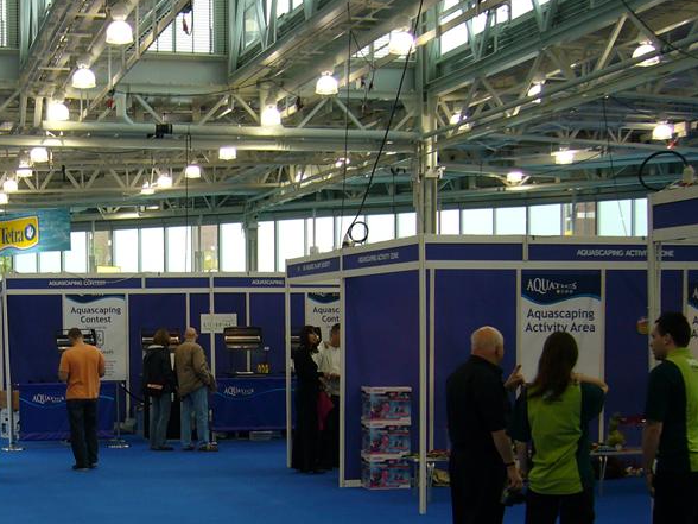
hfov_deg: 30.8
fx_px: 1230
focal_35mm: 61
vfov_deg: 23.8
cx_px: 123
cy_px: 392
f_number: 2.8
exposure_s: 1/50
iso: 100
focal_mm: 5.8
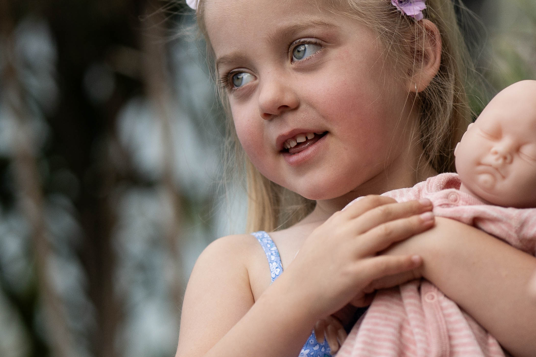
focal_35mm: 279
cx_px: 543
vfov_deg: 4.9
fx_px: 4153
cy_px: 207
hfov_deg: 7.4
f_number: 1.4
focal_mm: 85
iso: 125
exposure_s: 1/6400
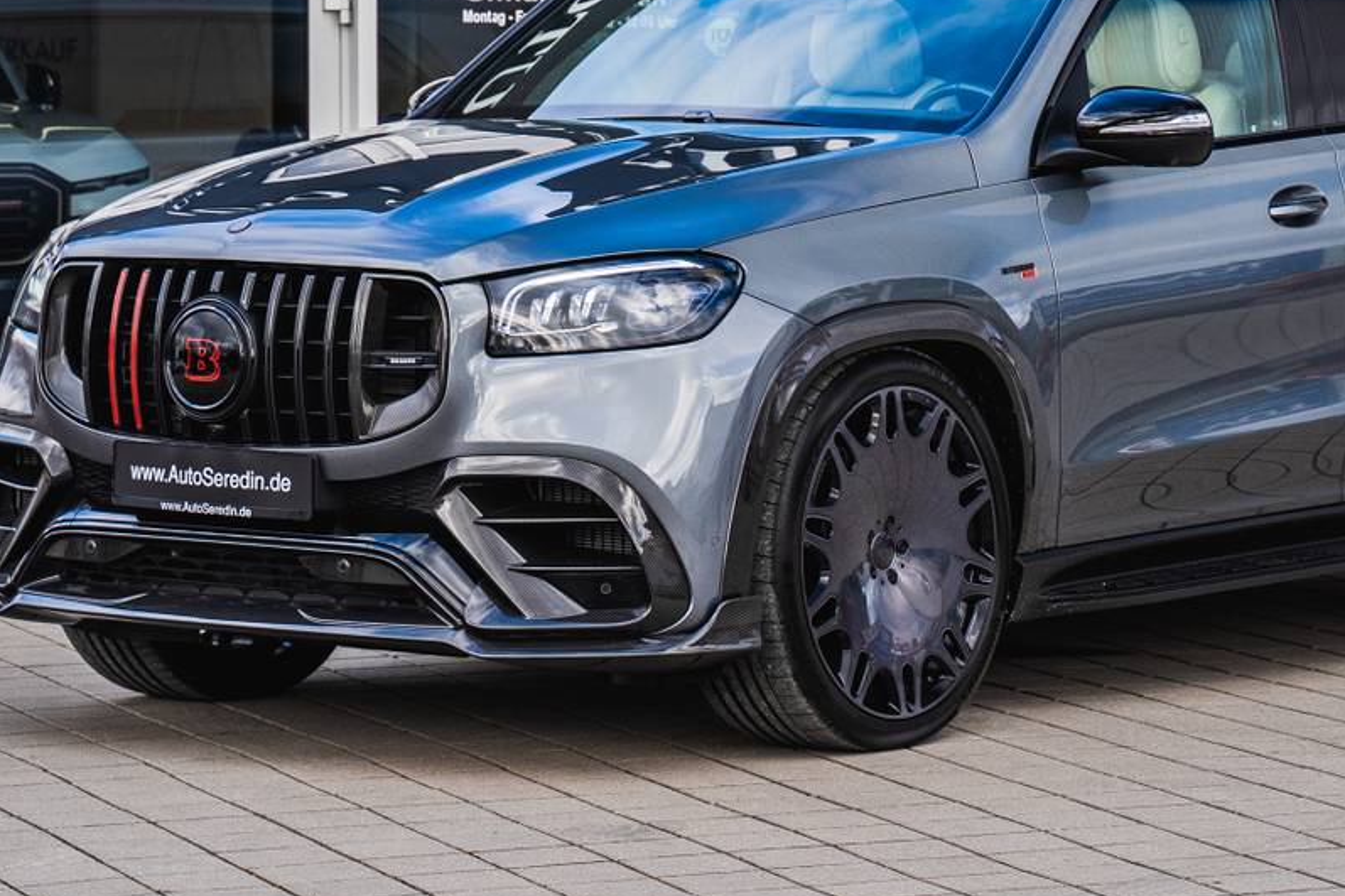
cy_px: -133
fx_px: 5491
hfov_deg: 14.0
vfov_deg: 9.2
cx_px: 645
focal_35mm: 147
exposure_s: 1/250
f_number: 5
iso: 640
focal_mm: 61
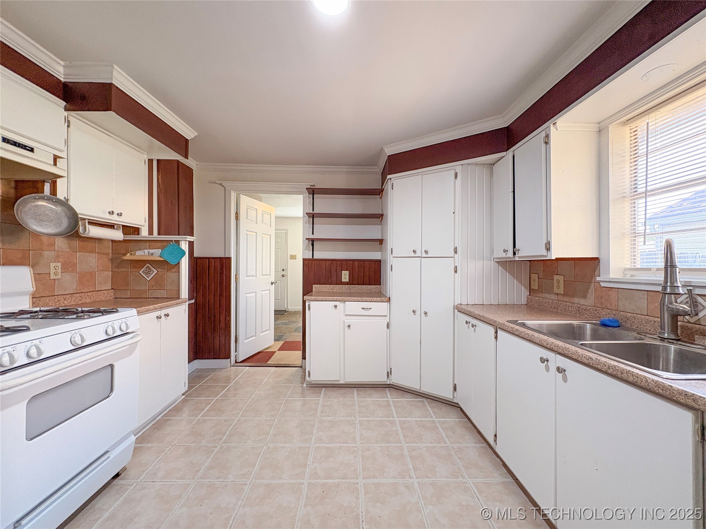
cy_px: 264
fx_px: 286
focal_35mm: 14
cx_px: 353
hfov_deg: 102.1
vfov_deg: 85.7
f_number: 2.2
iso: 200
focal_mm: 2.22
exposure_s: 1/60
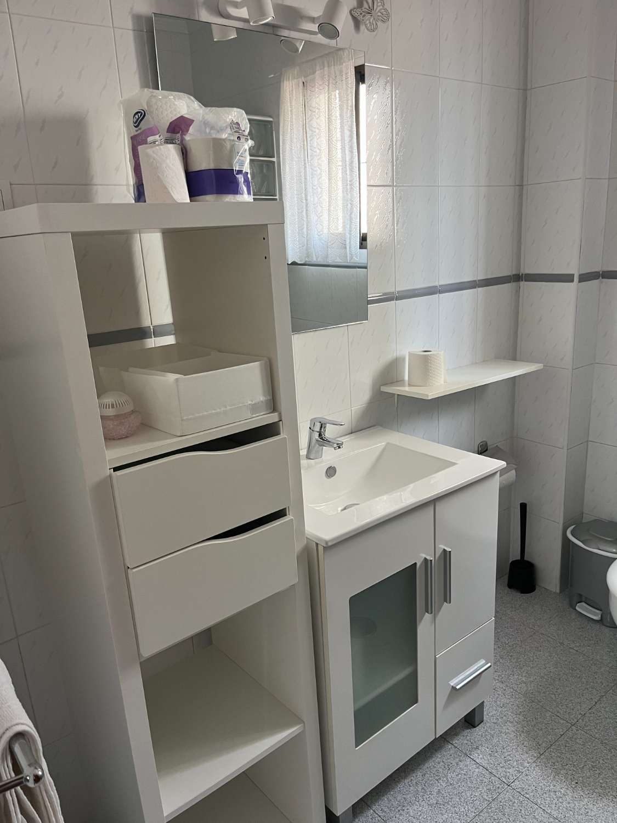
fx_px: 618
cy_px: 412
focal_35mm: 26
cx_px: 308
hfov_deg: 53.1
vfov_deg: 67.3
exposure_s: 1/50
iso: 160
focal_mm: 5.1
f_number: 1.6
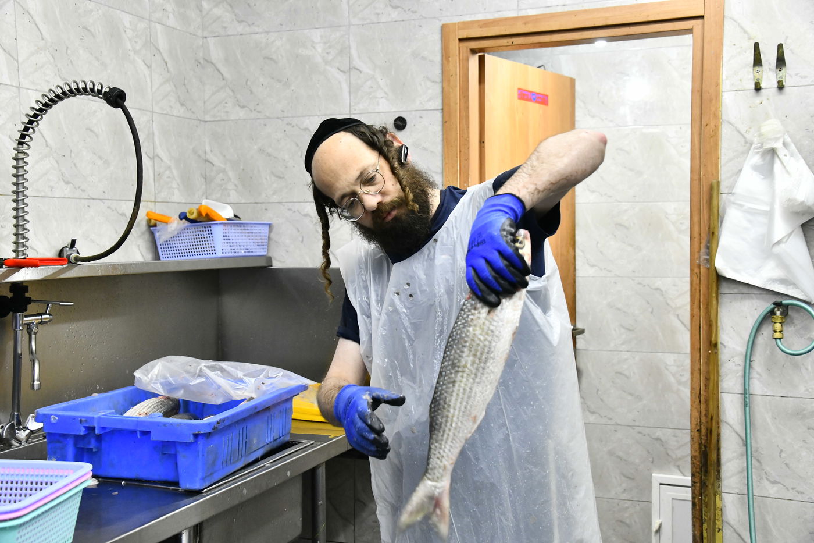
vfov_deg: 29.9
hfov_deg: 43.6
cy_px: 272
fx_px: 1017
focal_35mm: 45
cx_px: 407
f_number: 5.6
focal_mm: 45
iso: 2500
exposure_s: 1/125
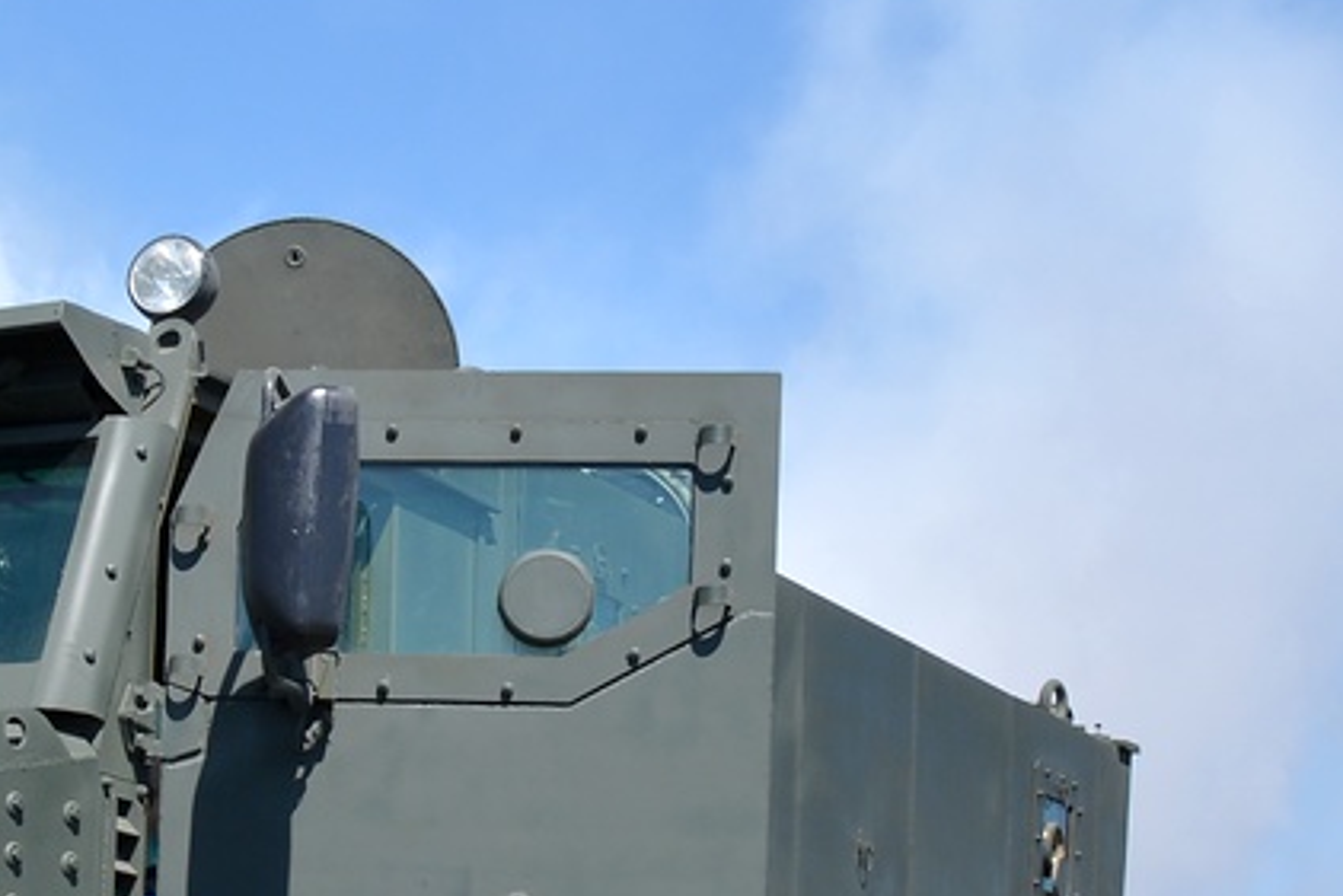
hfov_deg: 19.6
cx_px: -488
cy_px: 1177
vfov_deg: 14.0
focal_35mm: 94
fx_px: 3508
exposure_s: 1/320
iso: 100
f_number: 8
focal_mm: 22
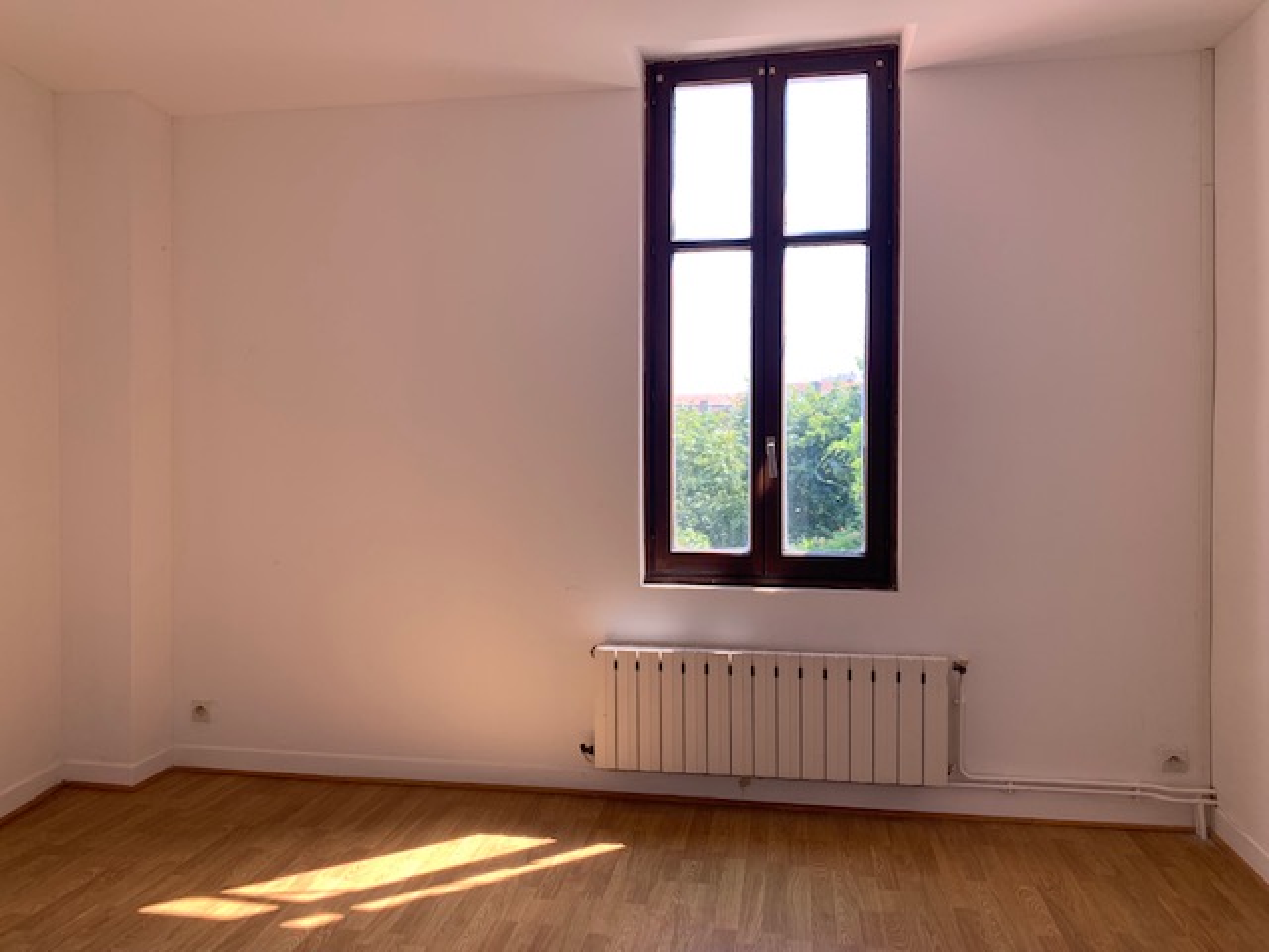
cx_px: 634
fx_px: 953
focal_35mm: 26
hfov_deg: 67.3
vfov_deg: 53.1
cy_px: 476
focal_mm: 4.25
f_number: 1.8
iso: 25
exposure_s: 1/122
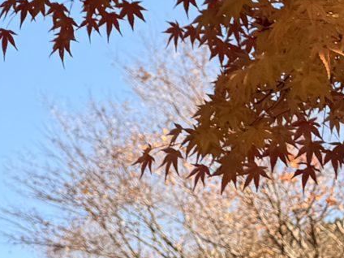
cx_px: -252
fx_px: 1441
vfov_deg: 9.4
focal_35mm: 145
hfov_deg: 12.6
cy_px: -301
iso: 80
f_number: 1.78
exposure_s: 1/1464
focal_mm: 6.76
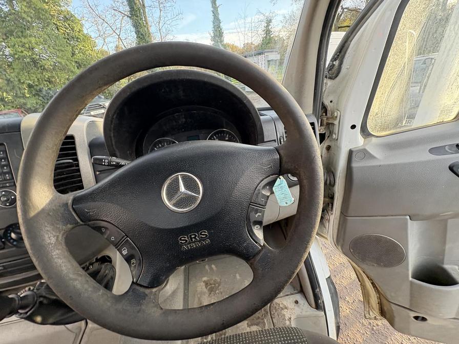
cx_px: 230
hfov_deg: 102.1
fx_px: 186
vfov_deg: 85.7
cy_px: 172
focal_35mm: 14
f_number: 2.2
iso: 160
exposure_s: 1/102
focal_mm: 2.22
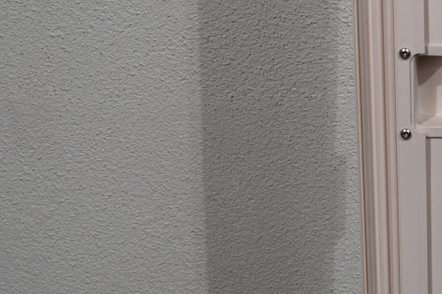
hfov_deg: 19.3
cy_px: 293
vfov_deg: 13.1
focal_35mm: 103
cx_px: 432
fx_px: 1265
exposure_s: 1/125
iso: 280
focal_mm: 28
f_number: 5.6
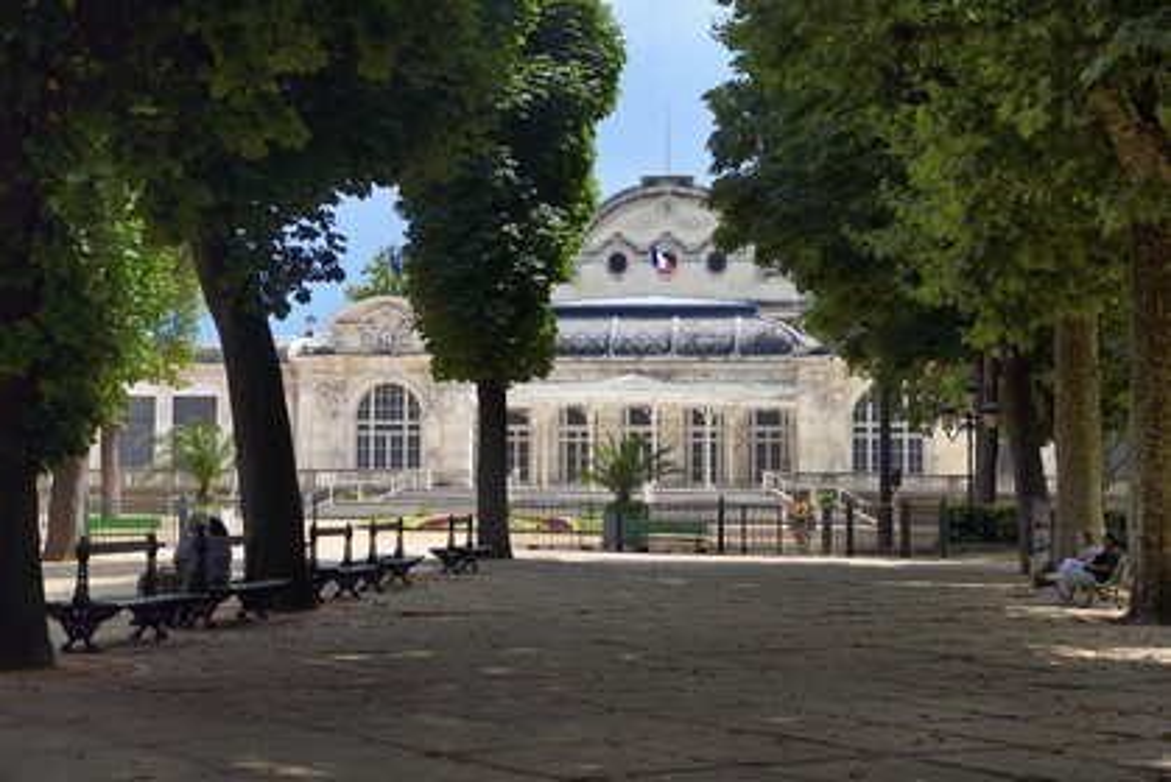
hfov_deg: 34.5
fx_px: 1888
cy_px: 391
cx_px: 586
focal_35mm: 58
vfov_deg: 23.4
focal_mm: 58
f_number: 10
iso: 200
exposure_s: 1/320
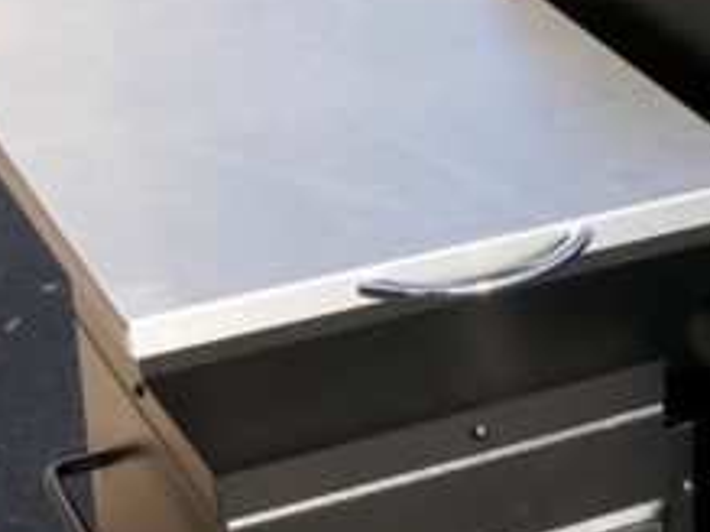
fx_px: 2480
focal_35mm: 121
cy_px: 175
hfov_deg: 15.5
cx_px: 930
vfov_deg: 12.2
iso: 200
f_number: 6.3
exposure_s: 1/250
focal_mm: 19
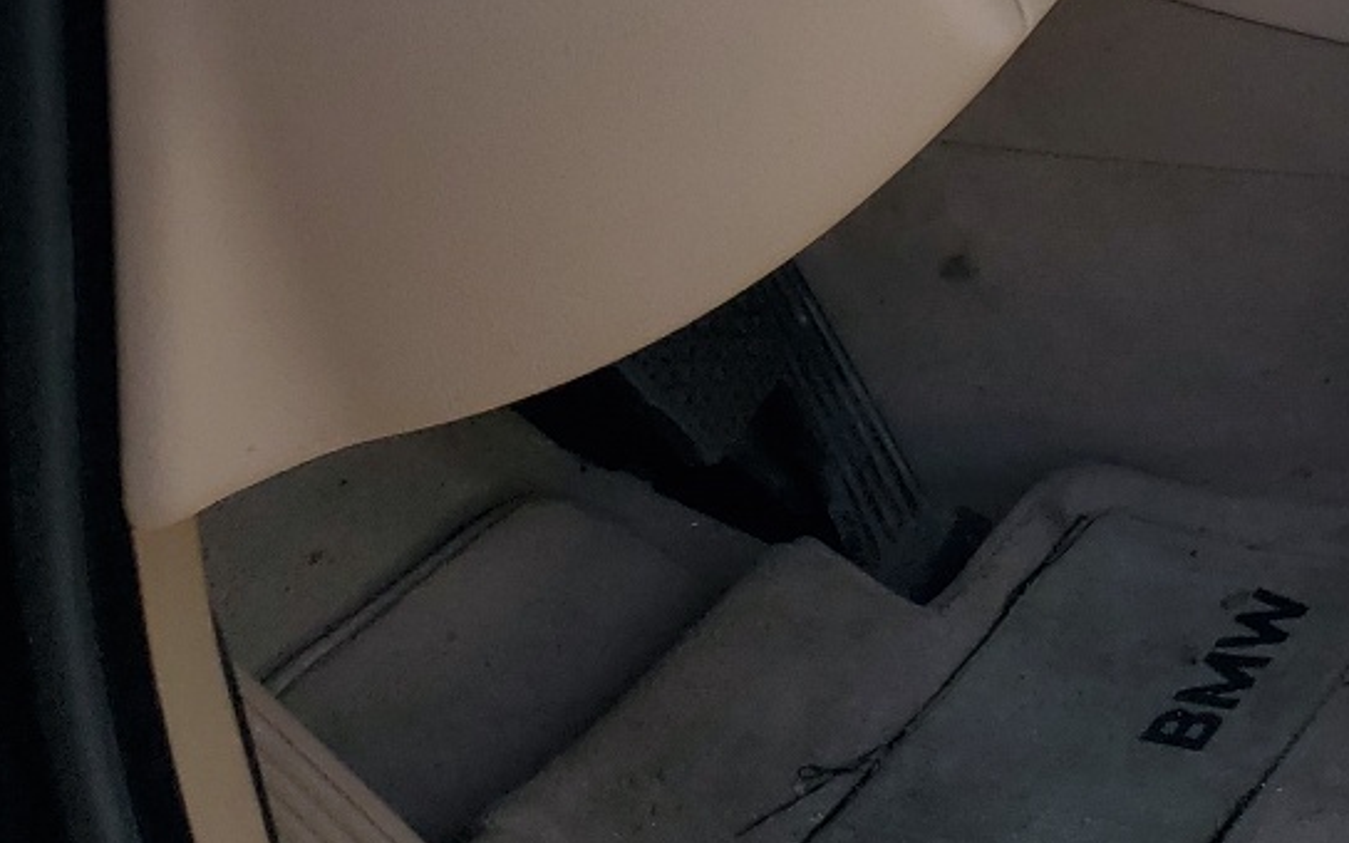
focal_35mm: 81
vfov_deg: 15.3
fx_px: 2978
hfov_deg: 21.8
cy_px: -268
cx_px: 1954
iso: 50
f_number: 1.5
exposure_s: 1/1111
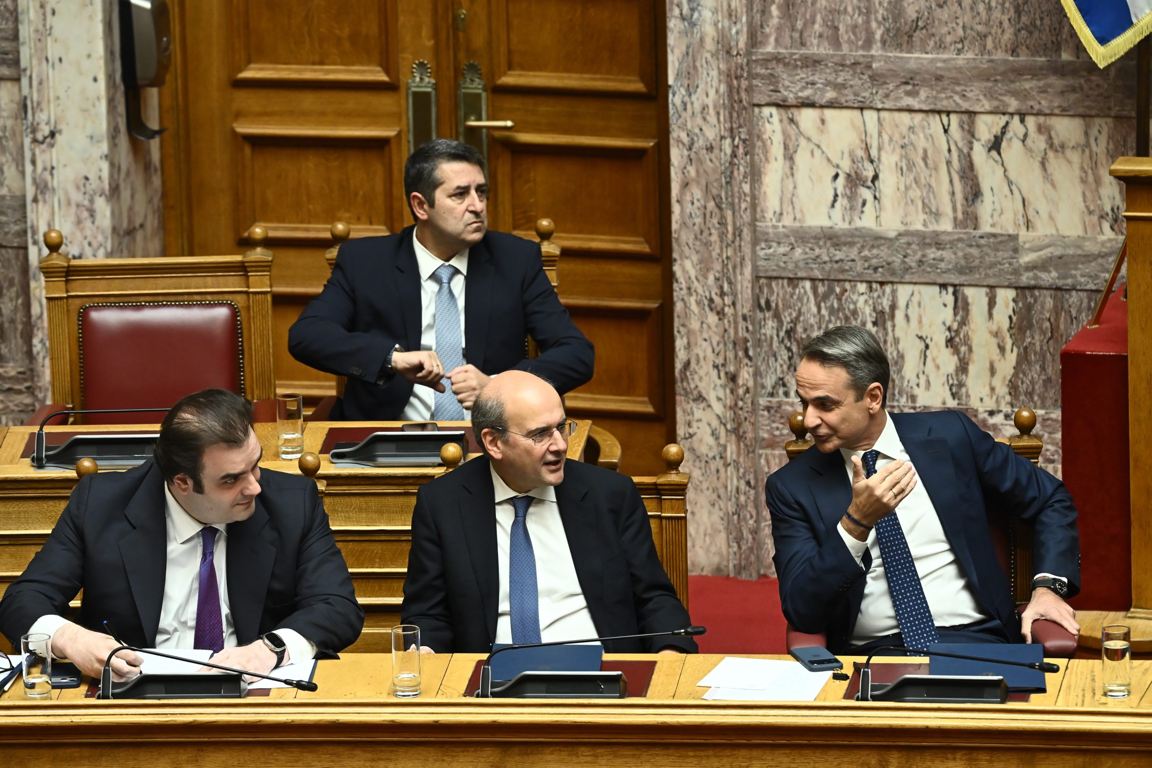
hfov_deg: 8.6
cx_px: 576
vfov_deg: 5.7
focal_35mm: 240
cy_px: 384
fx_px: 7680
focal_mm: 240
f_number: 6.3
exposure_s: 1/200
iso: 3600
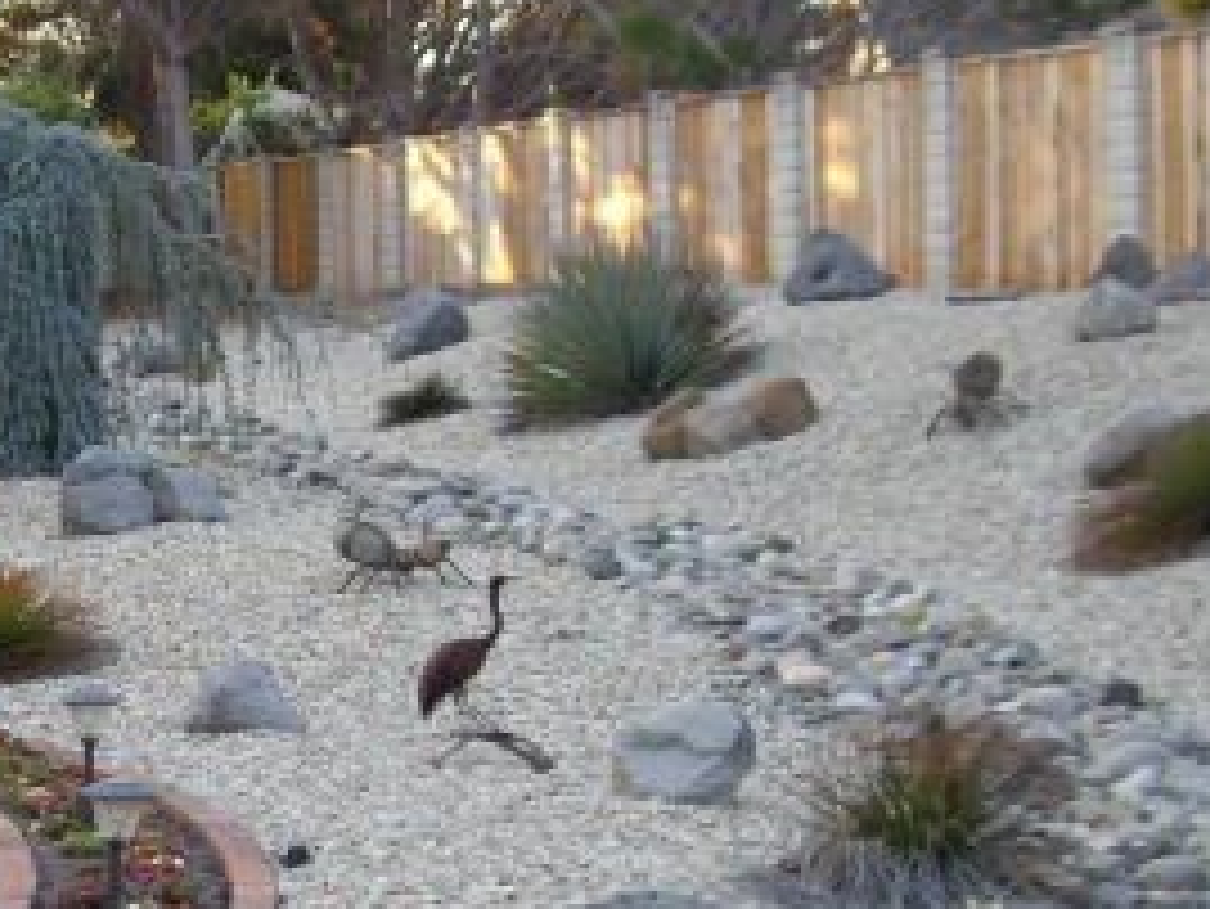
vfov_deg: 13.1
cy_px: 648
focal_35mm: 113
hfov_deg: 17.0
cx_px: 9
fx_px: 3952
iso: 100
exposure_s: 1/125
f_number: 2.8
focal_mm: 7.9
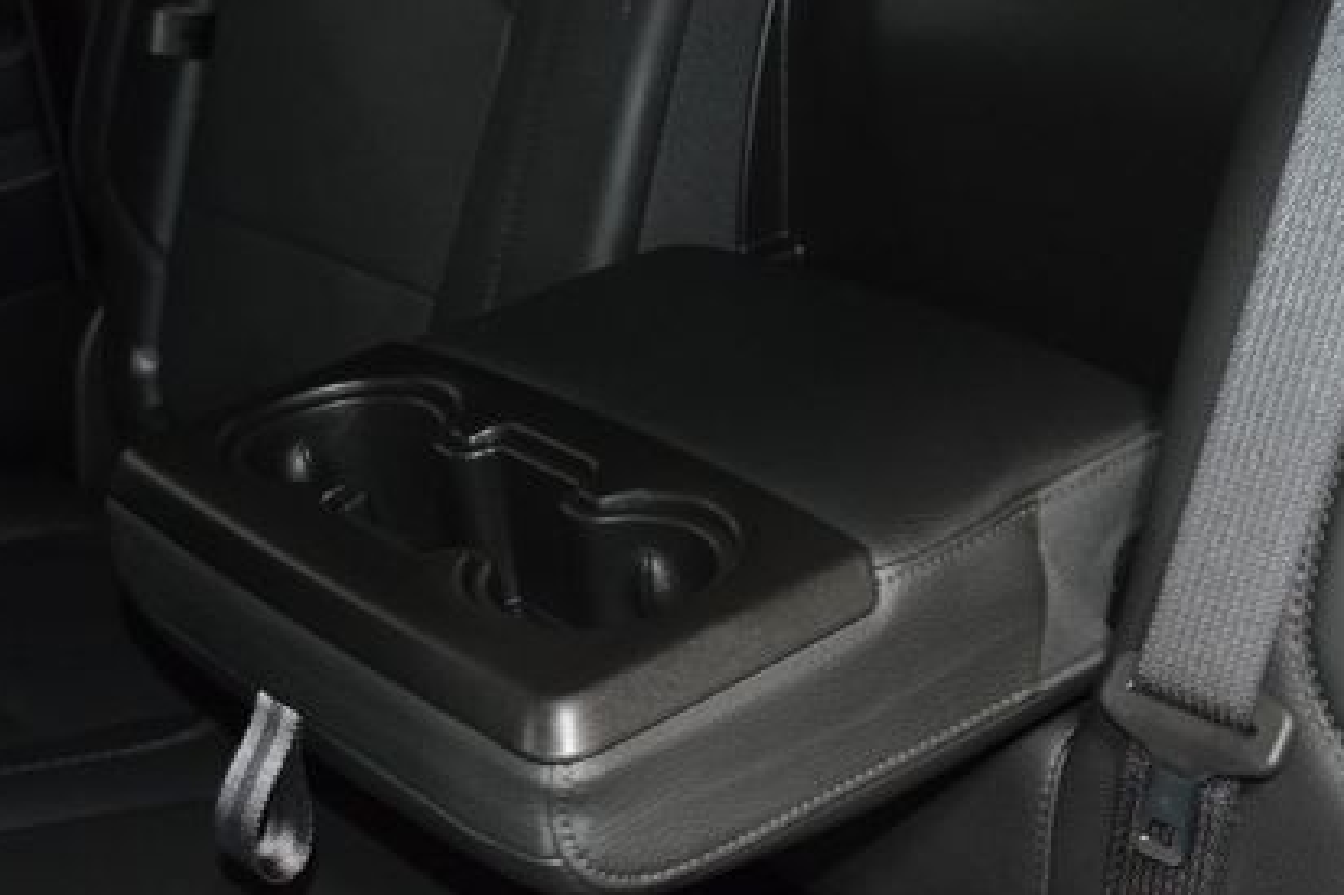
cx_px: 657
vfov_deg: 21.6
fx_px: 2343
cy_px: 558
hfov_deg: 32.0
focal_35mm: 63
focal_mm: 27
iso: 2800
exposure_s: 1/50
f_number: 3.8
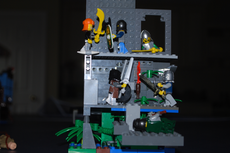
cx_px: 115
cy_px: 75
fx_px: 390
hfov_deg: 32.9
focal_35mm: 61
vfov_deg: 22.3
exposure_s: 1/60
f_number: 5.3
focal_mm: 40
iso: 200
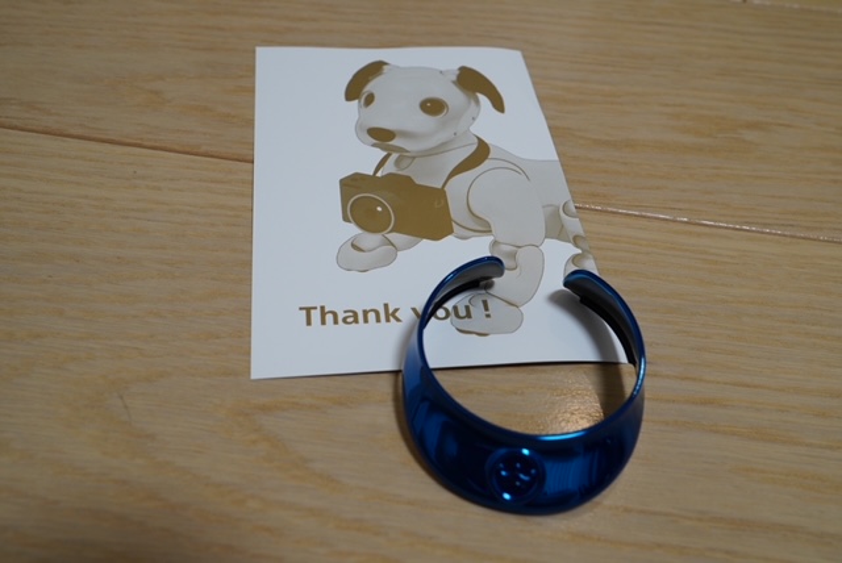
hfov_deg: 53.1
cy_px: 282
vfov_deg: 36.9
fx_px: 843
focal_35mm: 36
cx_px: 421
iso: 500
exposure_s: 1/40
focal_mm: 24
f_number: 5.6
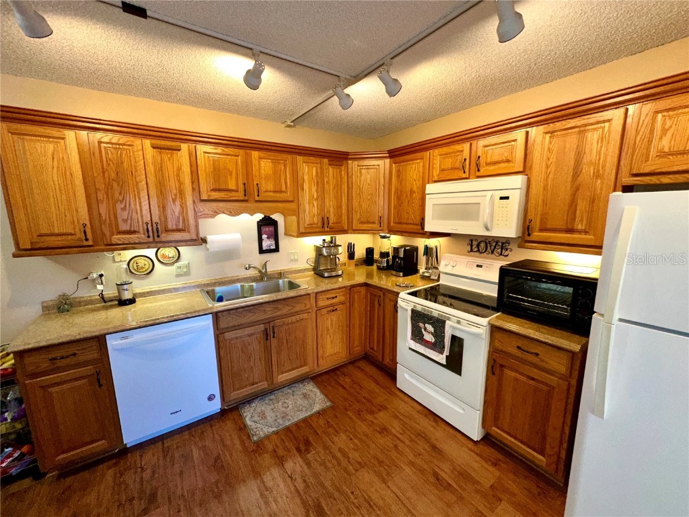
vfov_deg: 85.7
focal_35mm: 14
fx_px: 279
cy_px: 258
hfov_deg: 102.1
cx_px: 344
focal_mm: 2.22
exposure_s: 1/60
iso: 160
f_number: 2.2
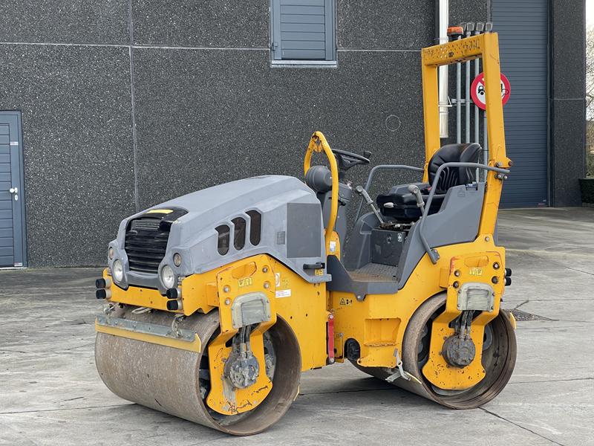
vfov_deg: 22.9
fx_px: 1098
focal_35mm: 64
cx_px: 297
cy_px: 223
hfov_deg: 30.3
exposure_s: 1/99
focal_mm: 7.5
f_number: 2.2
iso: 32
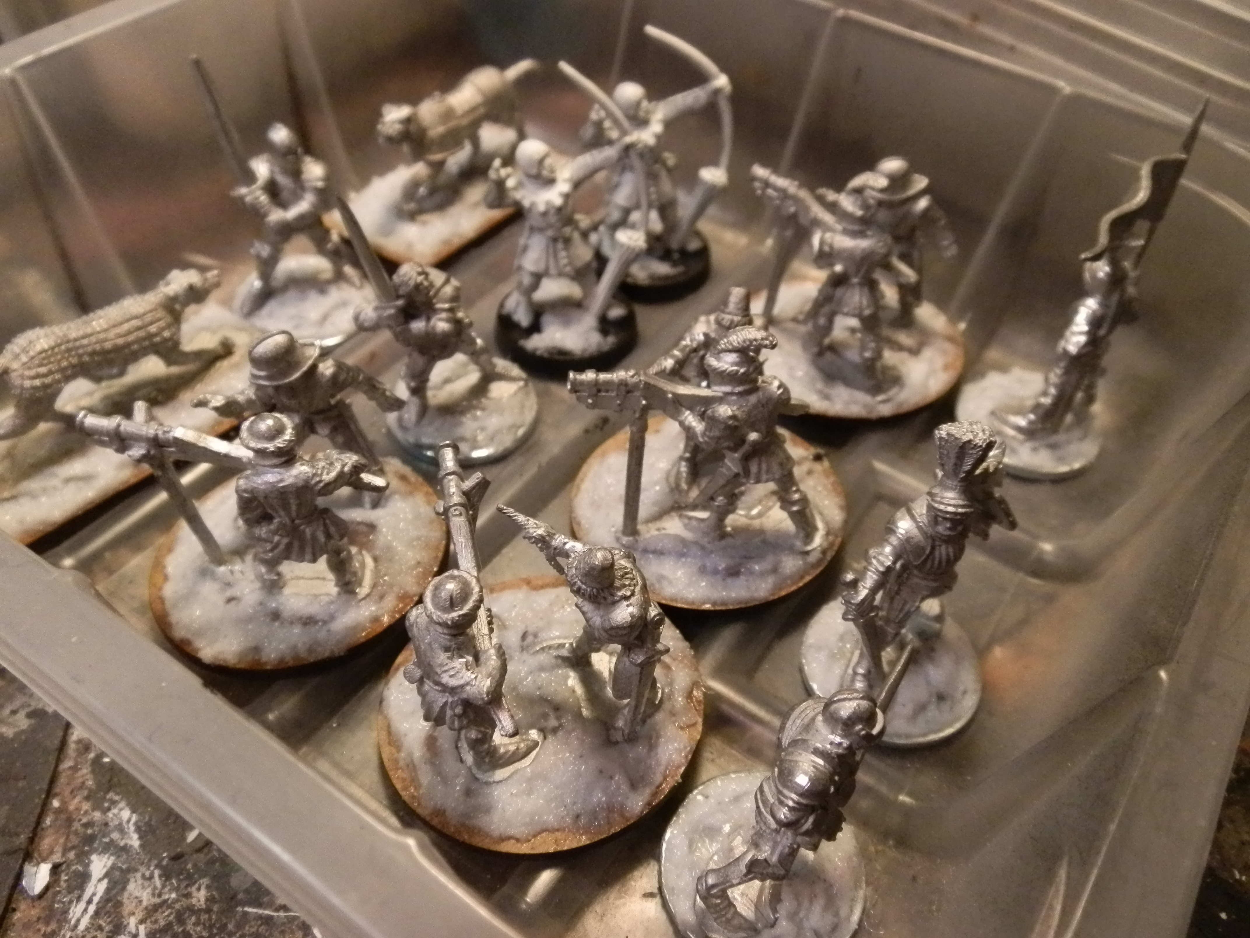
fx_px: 1011
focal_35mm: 28
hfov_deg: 63.4
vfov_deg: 49.7
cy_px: 469
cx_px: 625
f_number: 3.1
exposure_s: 1/100
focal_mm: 5
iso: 400
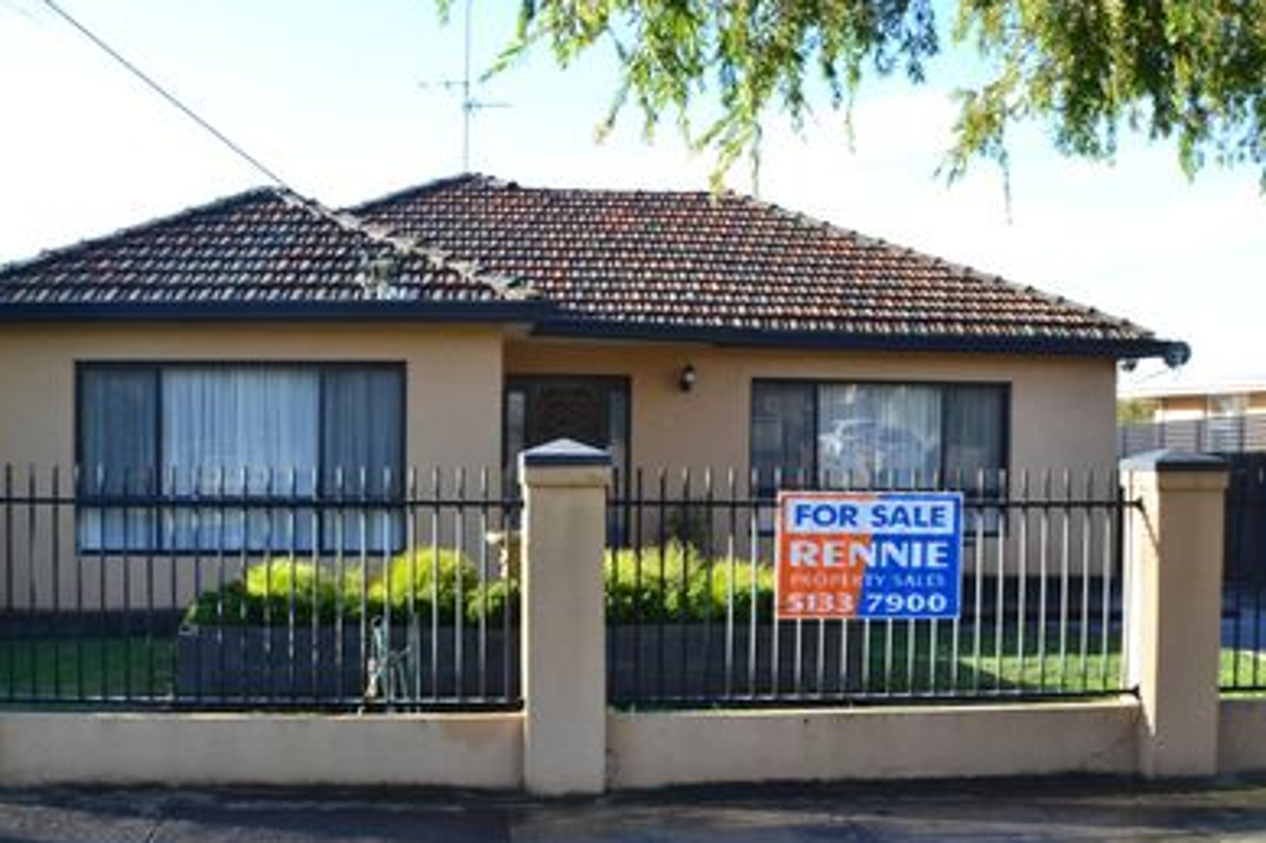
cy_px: 451
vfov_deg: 25.7
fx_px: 1849
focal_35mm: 53
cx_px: 579
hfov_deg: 37.8
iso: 400
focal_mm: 29
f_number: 9
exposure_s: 1/125
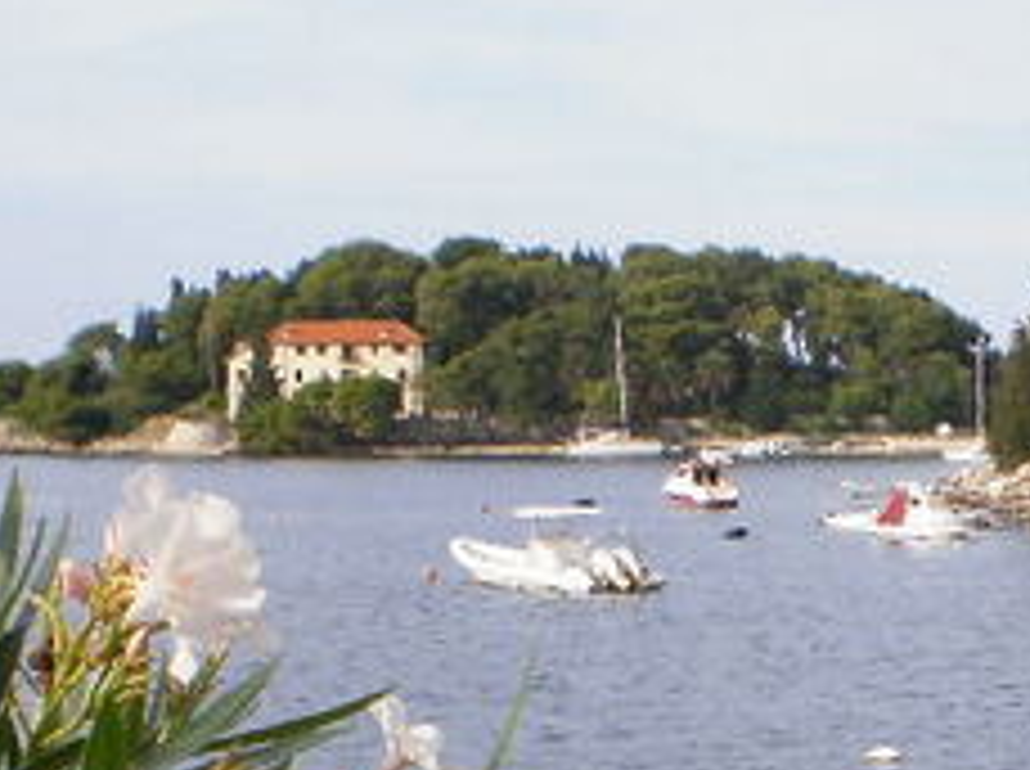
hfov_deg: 14.8
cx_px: 841
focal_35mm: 133
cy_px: 567
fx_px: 3951
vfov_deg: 11.1
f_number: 4.6
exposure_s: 1/500
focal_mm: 6.3
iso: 100
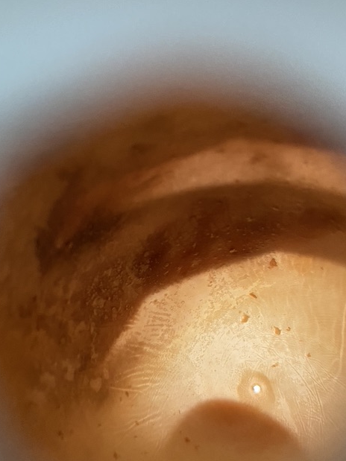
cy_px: 235
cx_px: 180
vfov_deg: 43.9
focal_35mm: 43
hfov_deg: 33.6
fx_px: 573
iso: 500
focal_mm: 4.25
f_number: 1.8
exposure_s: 1/50
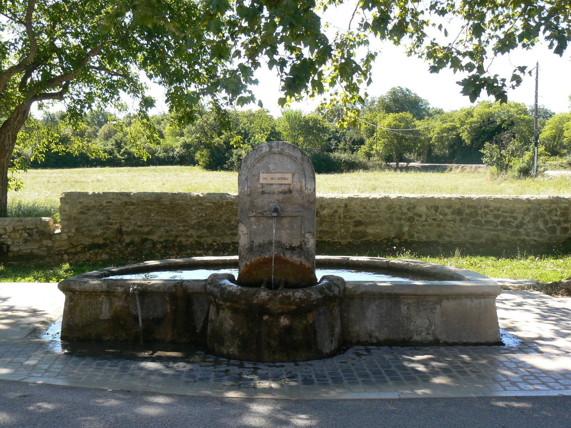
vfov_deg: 29.7
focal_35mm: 49
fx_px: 808
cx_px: 286
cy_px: 214
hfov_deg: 38.9
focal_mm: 8.1
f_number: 4.5
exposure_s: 1/100
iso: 80
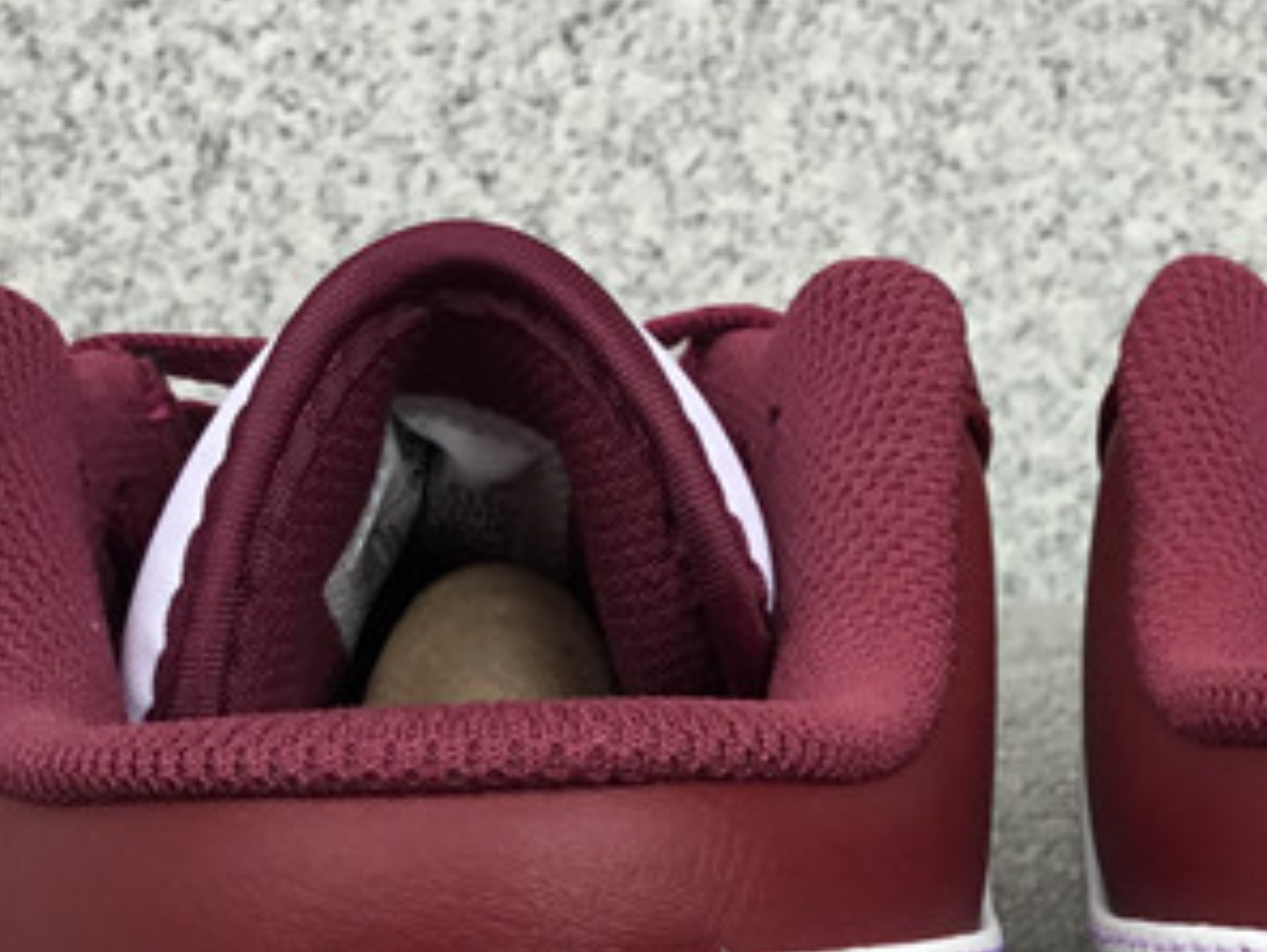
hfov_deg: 20.5
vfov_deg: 15.4
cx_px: 1088
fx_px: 3442
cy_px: 1022
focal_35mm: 94
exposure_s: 1/100
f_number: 2.4
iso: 32
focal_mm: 3.3
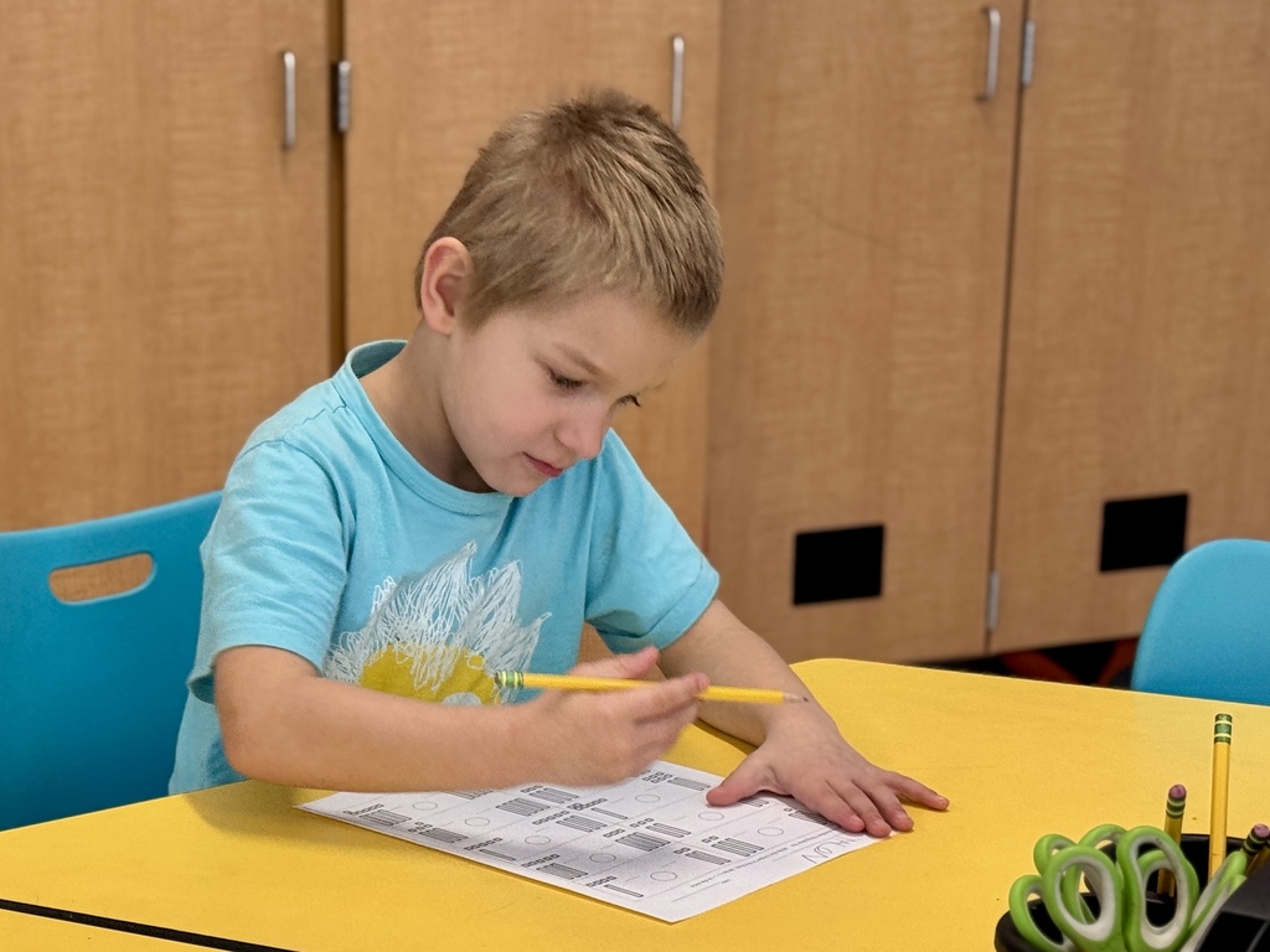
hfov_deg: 39.7
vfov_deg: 30.3
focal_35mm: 48
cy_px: 476
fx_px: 1761
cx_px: 635
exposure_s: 1/60
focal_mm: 6.76
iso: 125
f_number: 1.78
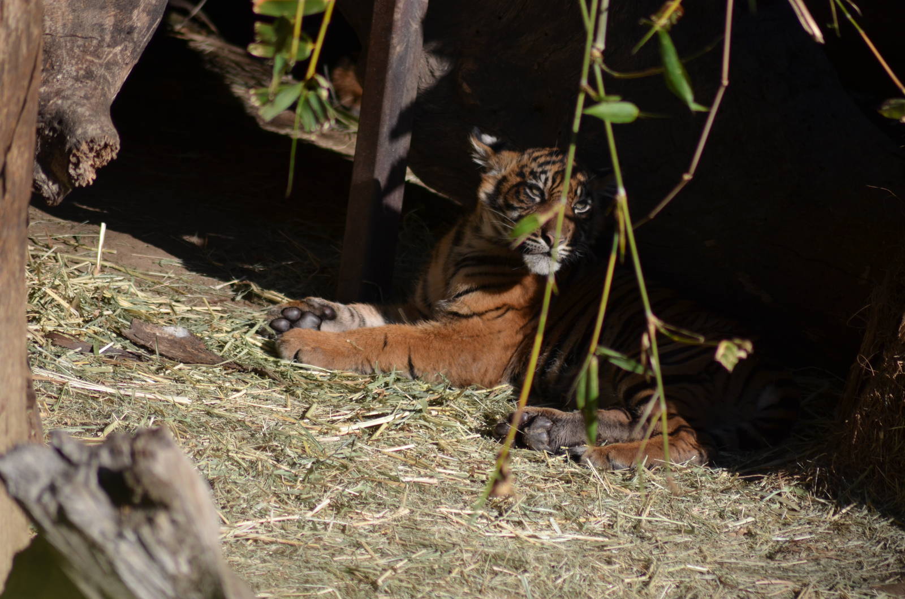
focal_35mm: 390
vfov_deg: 3.5
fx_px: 9785
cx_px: 452
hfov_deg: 5.3
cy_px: 300
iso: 360
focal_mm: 260
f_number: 5.6
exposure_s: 1/2000
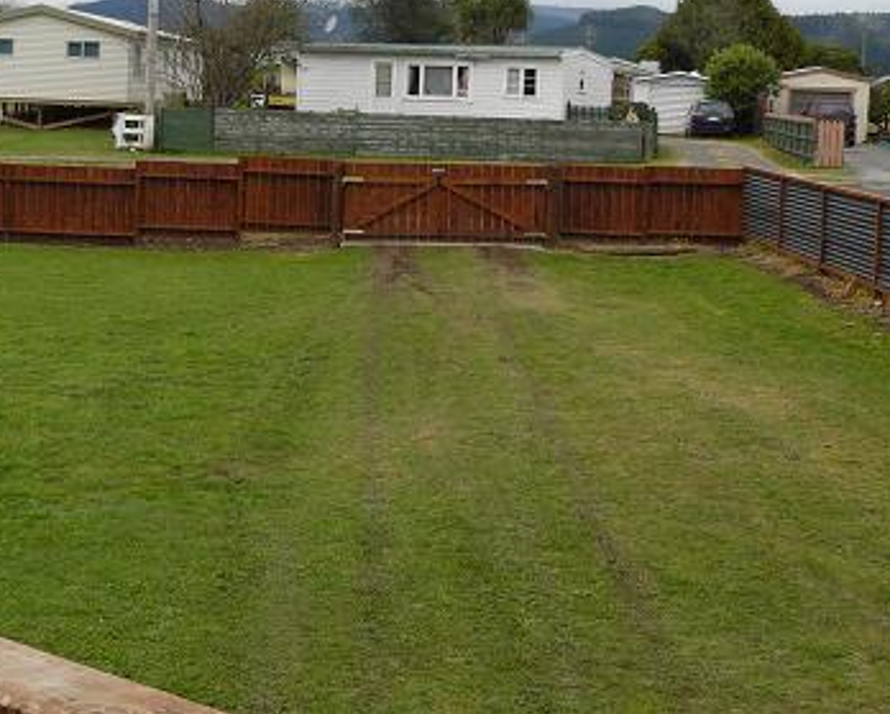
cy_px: 168
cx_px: 237
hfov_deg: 30.0
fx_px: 1634
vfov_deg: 24.3
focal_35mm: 62
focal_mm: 6
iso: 100
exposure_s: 1/250
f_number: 4
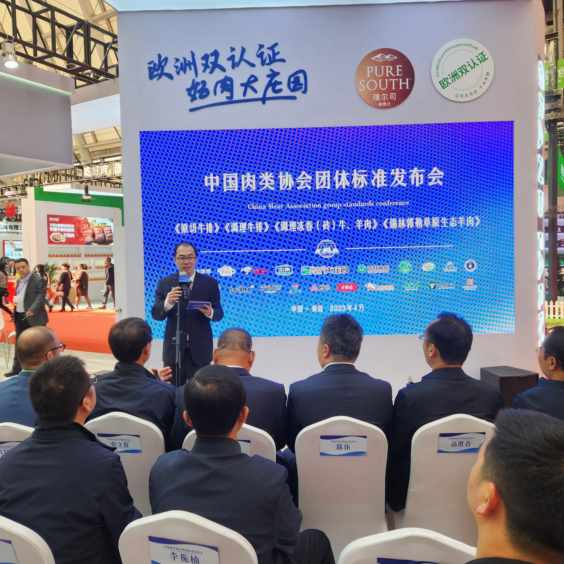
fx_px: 516
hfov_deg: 57.3
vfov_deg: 57.3
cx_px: 271
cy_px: 278
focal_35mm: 28
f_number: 1.8
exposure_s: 1/52
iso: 25
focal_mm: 5.4
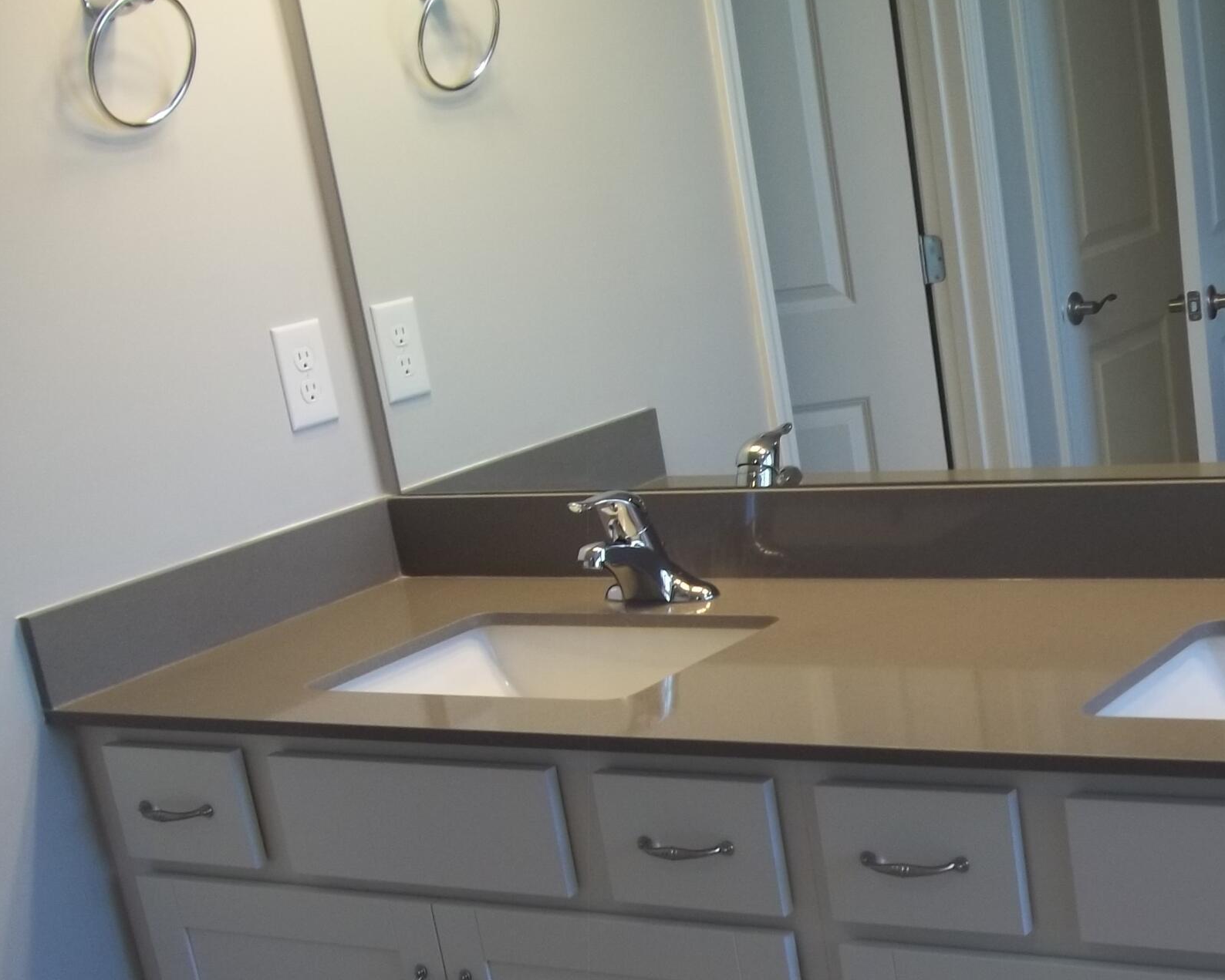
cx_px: 983
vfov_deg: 25.2
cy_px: 848
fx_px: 2139
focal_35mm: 59
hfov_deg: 31.1
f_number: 2.9
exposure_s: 1/50
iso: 64
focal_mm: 5.7
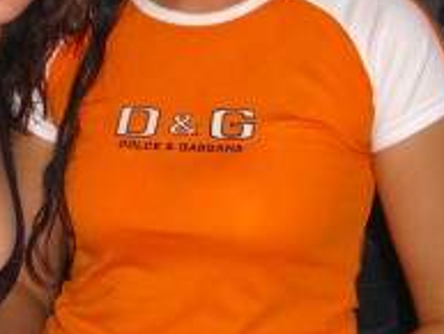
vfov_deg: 12.5
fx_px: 1514
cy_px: 25
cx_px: 92
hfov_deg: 16.6
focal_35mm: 118
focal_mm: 7.9
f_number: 2.8
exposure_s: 1/60
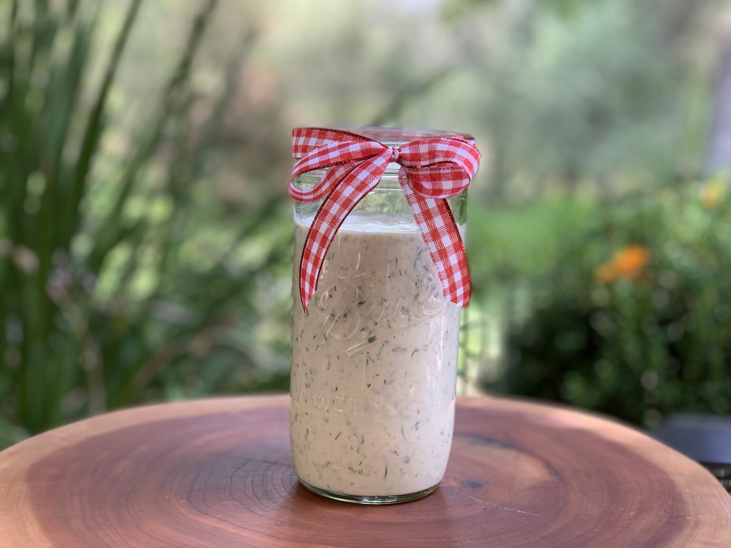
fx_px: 1098
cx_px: 366
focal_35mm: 52
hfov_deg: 36.8
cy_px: 274
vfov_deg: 28.0
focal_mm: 6
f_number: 2.4
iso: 40
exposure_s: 1/122
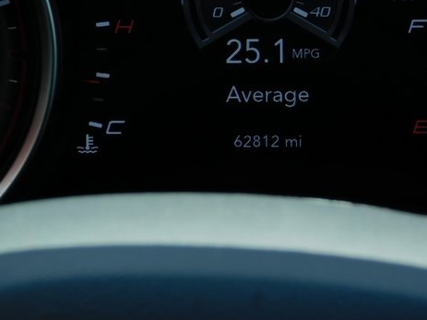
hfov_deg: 5.4
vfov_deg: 4.0
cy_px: 129
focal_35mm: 368
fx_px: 4538
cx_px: 264
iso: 125
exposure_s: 1/200
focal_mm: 47.2
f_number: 5.7
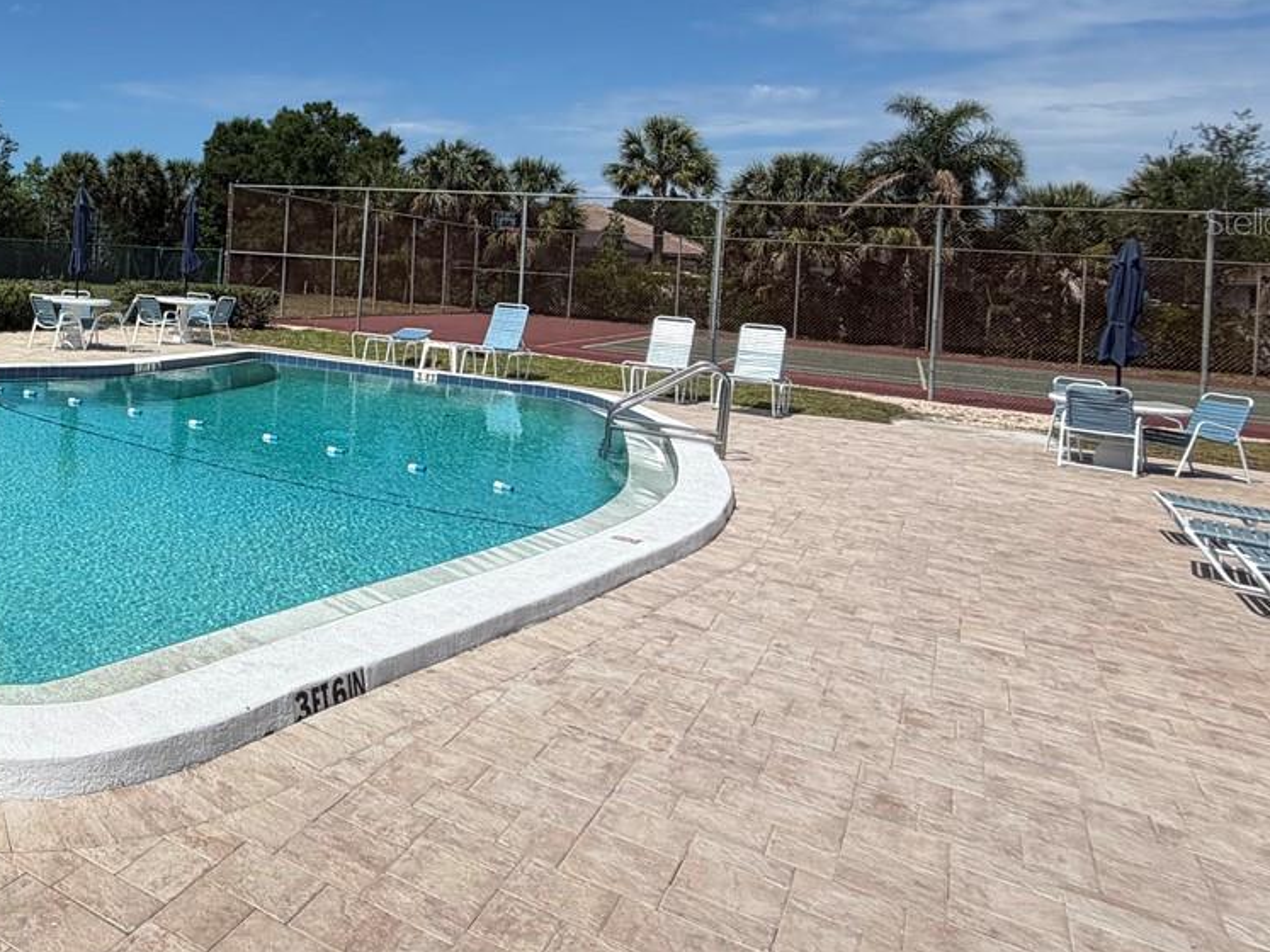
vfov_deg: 45.0
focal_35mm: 30
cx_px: 5
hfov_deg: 49.2
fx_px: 1100
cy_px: 221
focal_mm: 2.22
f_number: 2.2
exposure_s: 1/1901
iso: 20
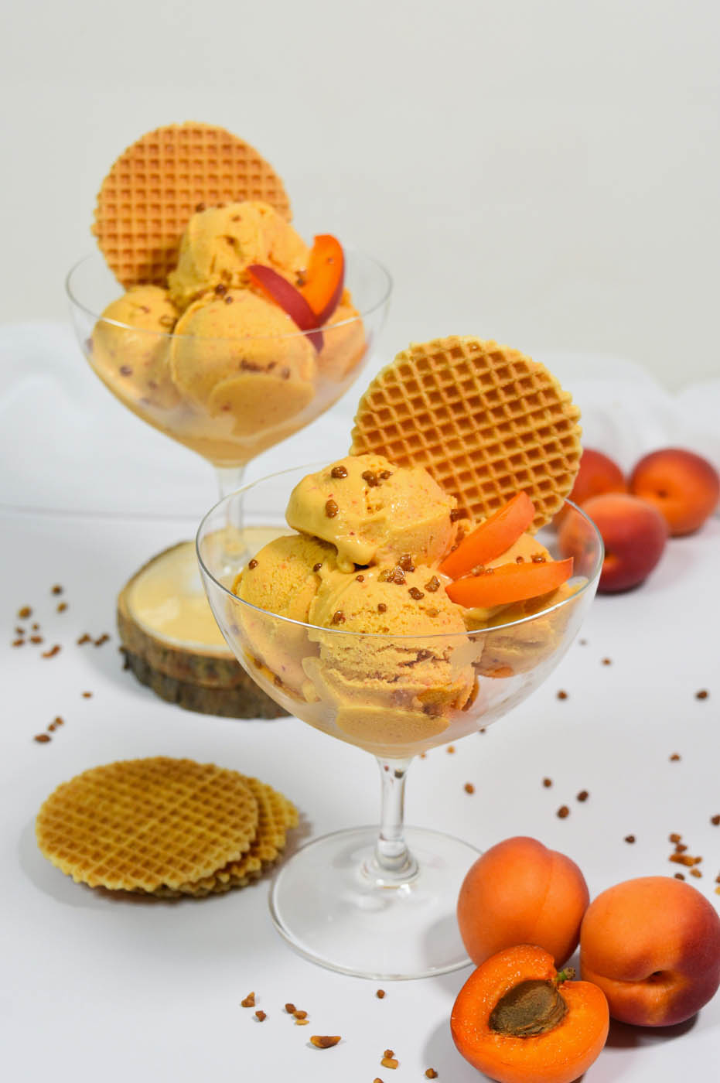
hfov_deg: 22.6
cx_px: 360
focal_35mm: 60
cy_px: 542
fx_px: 1803
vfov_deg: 33.4
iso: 500
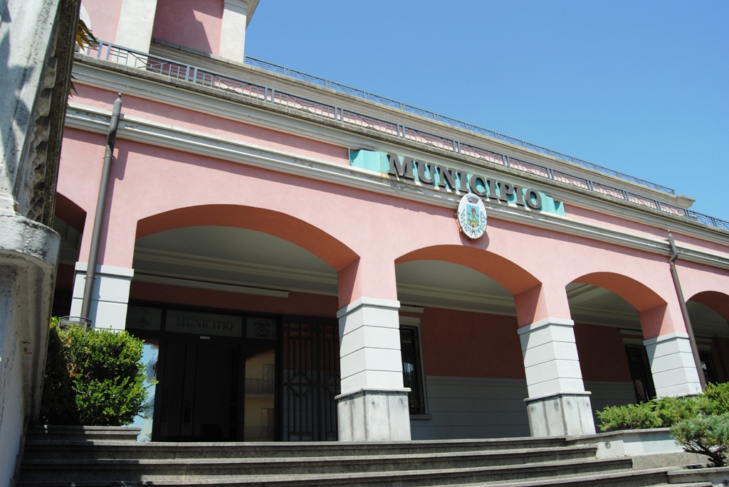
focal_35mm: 27
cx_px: 364
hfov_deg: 67.3
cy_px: 244
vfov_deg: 48.0
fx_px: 547
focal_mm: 18
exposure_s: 1/250
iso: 100
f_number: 8
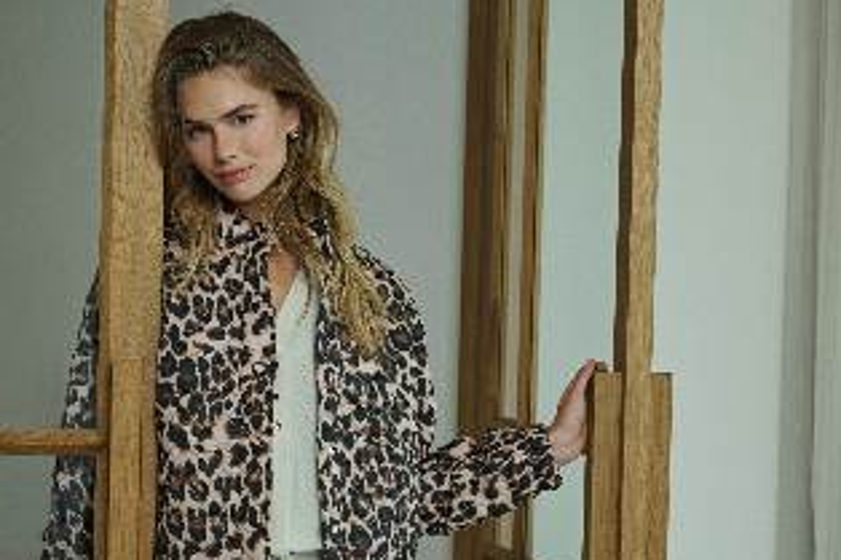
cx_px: 498
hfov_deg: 23.6
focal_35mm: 86
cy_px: 419
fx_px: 2008
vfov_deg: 15.8
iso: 400
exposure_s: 1/200
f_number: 4
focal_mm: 54
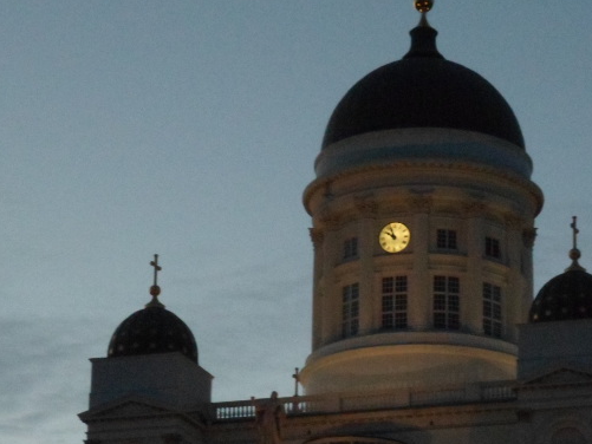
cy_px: 372
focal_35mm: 145
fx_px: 2480
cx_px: 392
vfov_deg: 10.2
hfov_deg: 13.6
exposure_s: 1/60
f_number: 5.8
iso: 640
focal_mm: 13.2
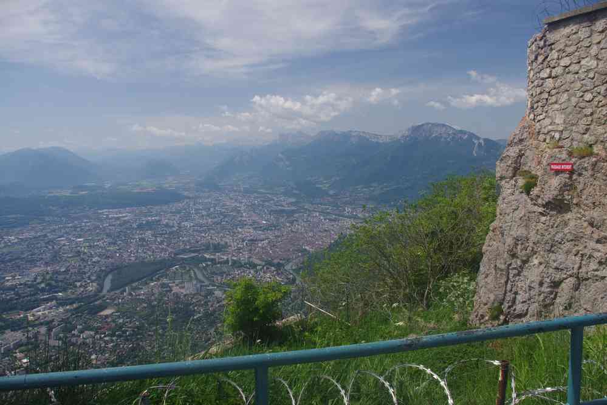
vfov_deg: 43.6
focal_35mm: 30
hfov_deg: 61.9
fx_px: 506
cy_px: 202
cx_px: 304
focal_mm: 20
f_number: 11
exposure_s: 1/100
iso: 200
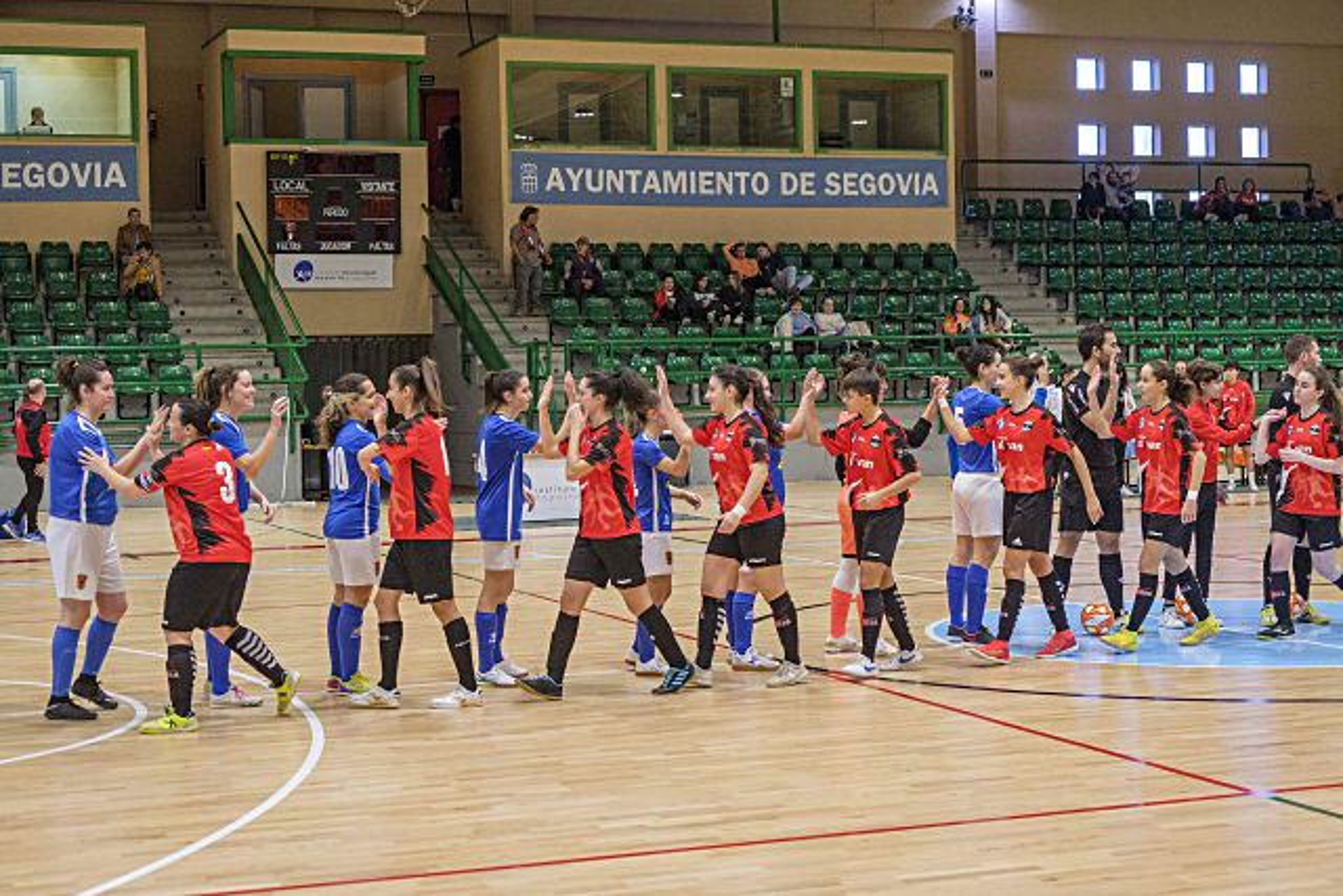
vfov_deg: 24.2
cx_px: 672
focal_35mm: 56
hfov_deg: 35.6
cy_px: 448
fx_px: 2089
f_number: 4
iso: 2000
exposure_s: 1/320
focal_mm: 37.6
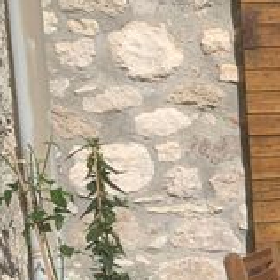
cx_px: 514
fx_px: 796
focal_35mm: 87
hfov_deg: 16.5
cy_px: 250
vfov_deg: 19.6
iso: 25
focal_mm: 4.25
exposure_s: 1/2994
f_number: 1.8
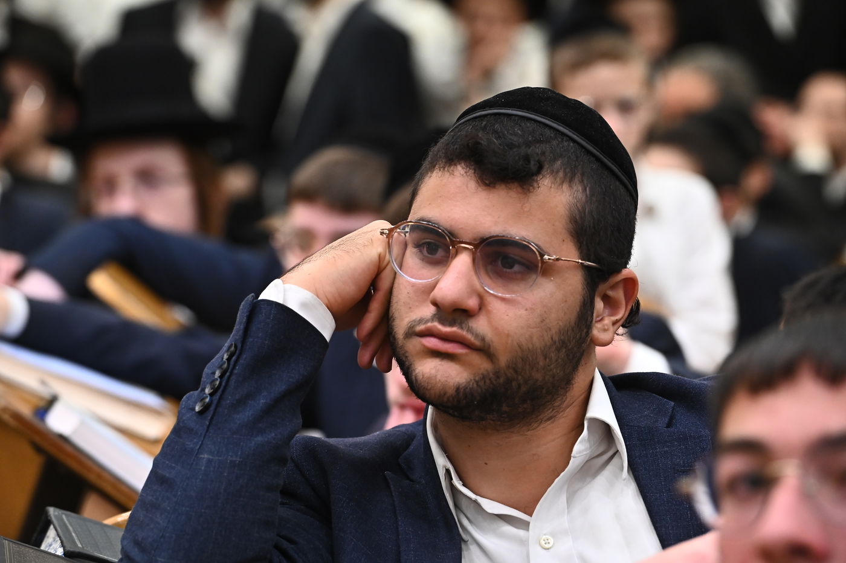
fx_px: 4698
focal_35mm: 200
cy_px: 282
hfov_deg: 10.3
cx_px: 423
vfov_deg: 6.9
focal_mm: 200
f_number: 7.1
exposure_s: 1/200
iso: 3200
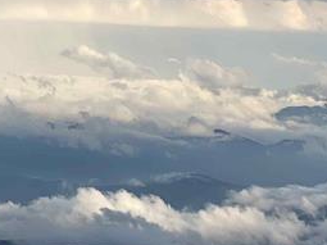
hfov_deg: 9.4
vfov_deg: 7.0
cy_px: -109
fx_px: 1973
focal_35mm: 209
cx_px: 6
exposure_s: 1/786
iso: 20
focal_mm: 6
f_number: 2
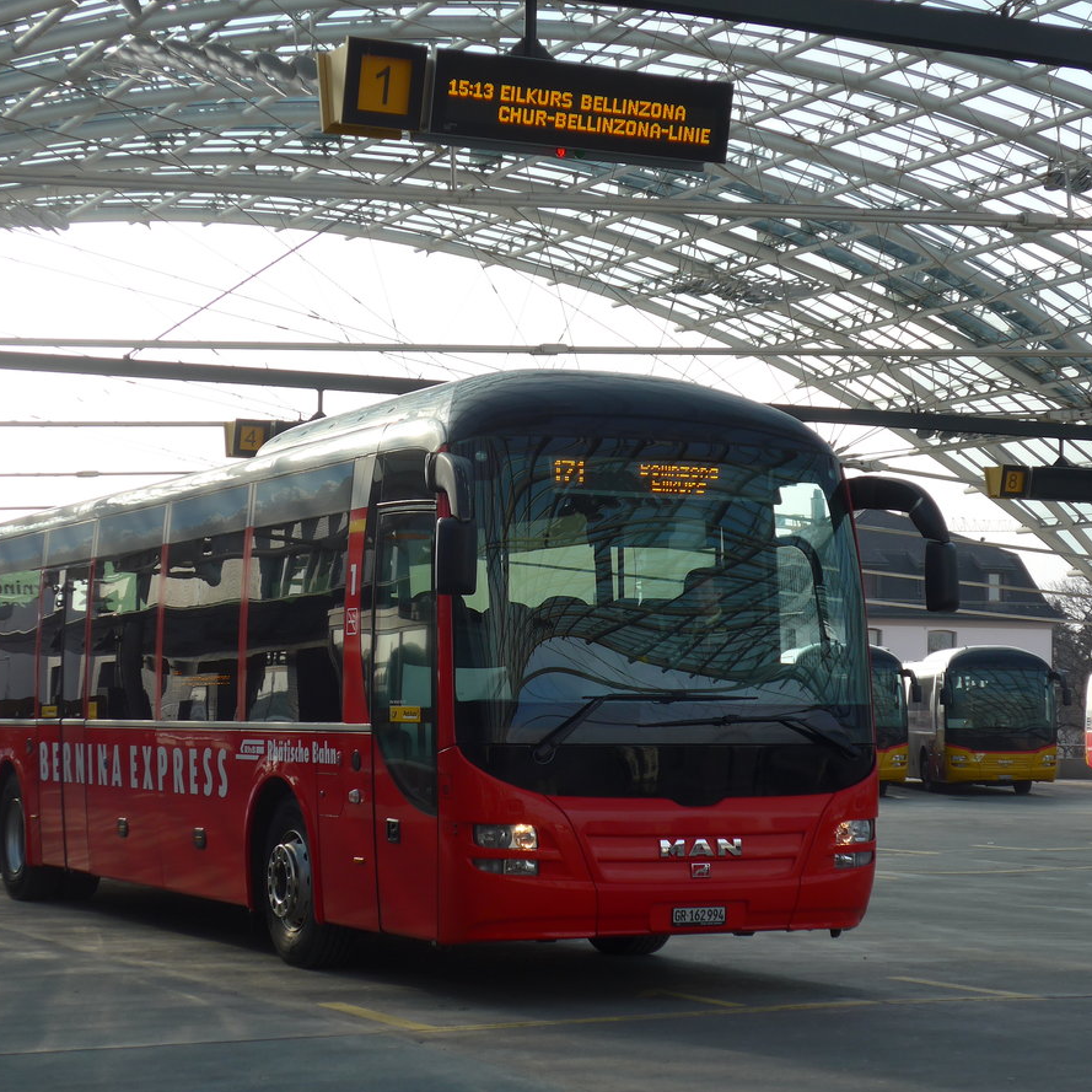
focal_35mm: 74
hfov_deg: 23.3
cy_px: 552
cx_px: 486
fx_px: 2641
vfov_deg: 23.4
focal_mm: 12.7
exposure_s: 1/400
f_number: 3.7
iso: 80
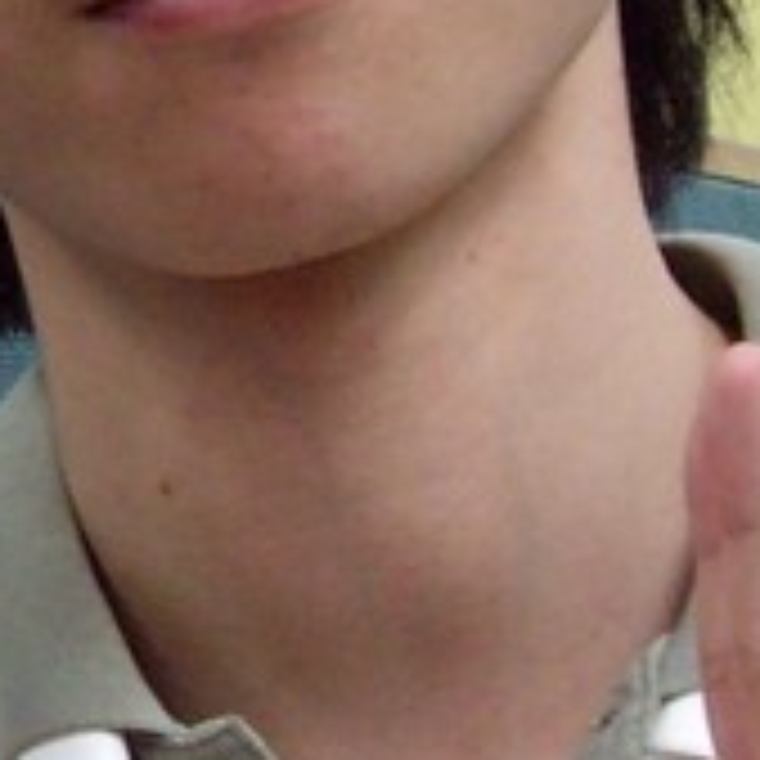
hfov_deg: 6.9
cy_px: 63
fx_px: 6260
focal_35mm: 252
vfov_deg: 6.9
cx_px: -346
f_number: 3
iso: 200
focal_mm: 7.6
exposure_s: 1/40
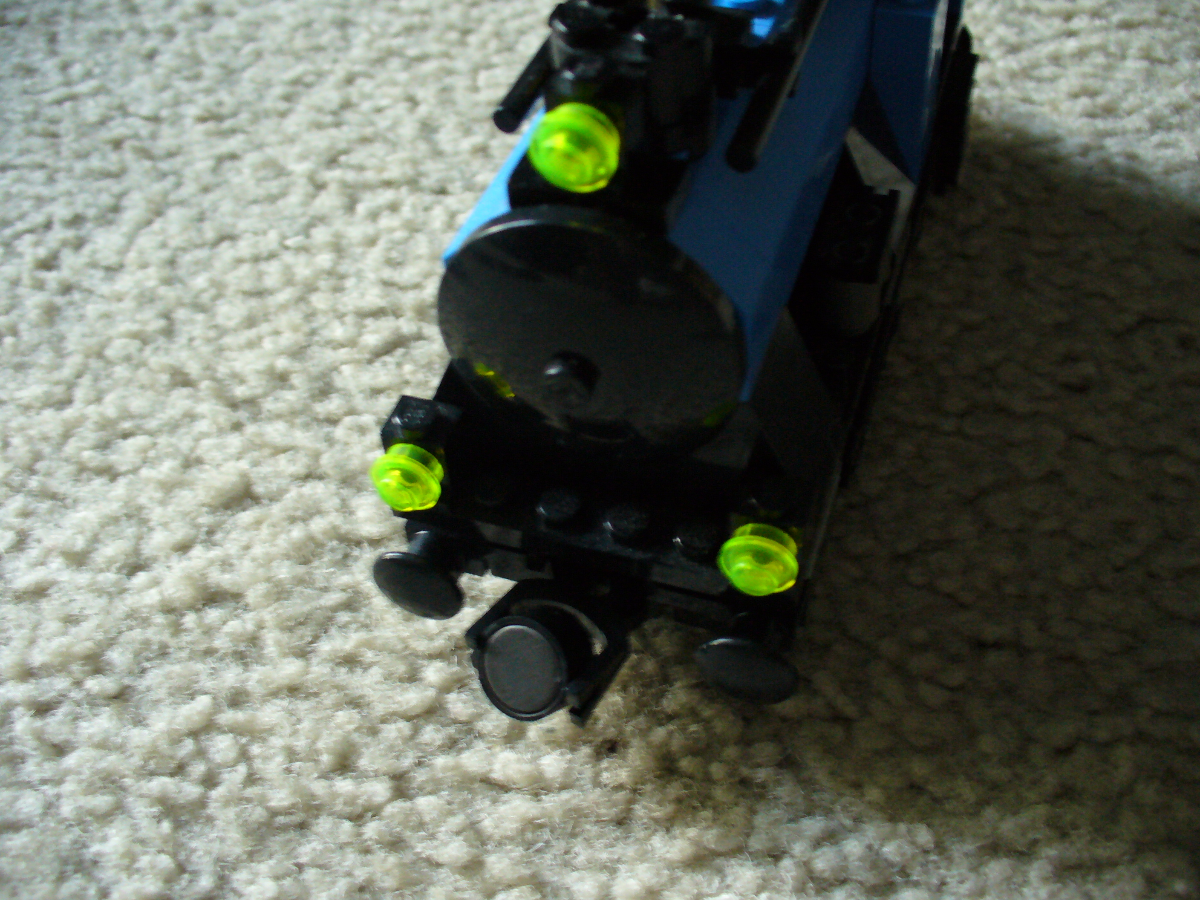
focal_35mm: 37
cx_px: 600
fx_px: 1283
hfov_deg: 50.1
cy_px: 450
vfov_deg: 38.7
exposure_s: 1/8
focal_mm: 6.1
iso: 200
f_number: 2.8
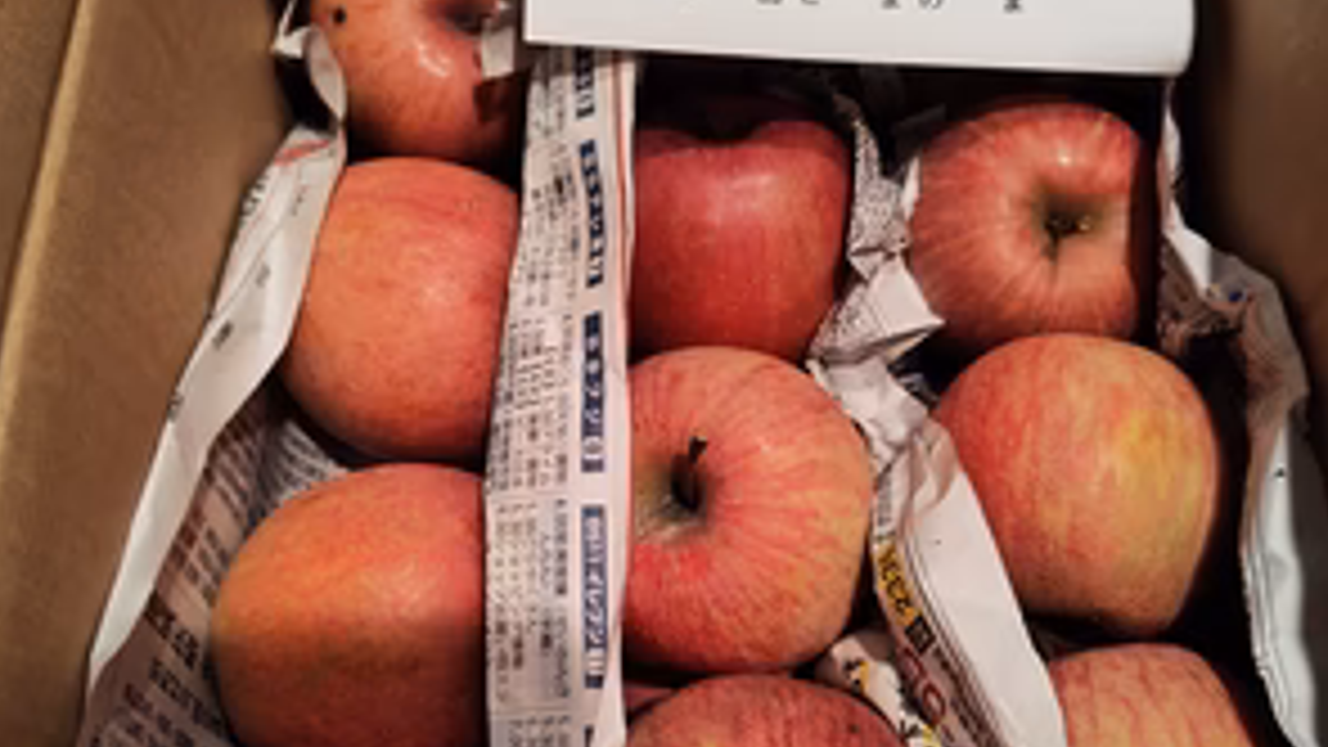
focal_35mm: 34
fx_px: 1197
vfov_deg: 34.6
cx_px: 662
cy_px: 446
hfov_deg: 58.0
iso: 386
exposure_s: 1/33.3
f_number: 1.9
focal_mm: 5.56
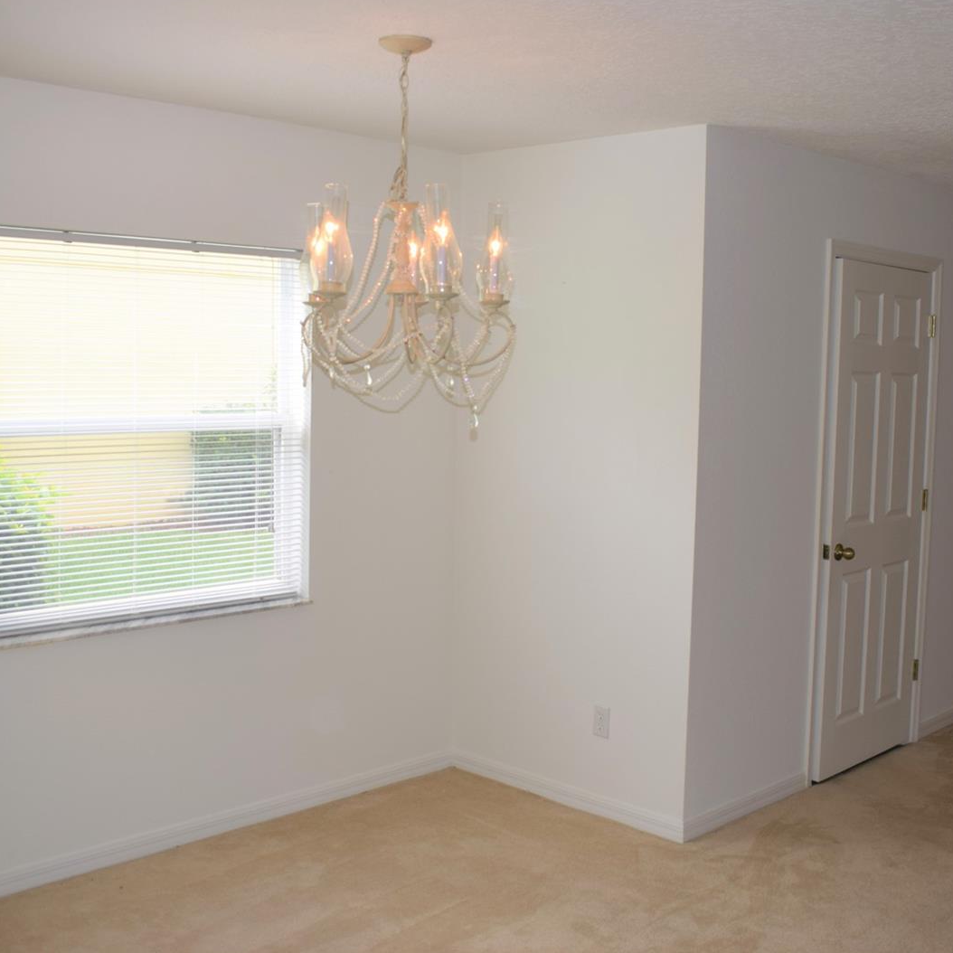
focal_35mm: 41
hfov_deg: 41.2
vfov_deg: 41.3
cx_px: 517
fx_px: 1266
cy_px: 473
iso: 140
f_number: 5.6
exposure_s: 1/125
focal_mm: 21
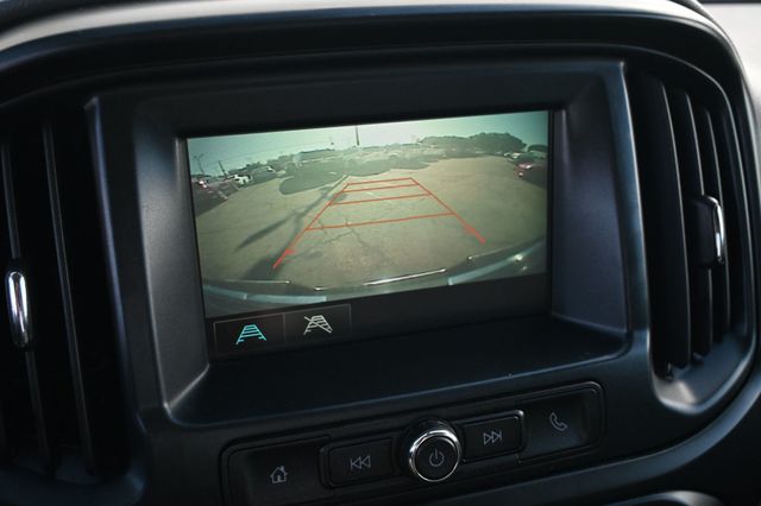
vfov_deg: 35.5
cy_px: 253
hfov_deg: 51.3
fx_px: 792
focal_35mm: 38
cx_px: 380
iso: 400
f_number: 4.2
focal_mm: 25
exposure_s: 1/250
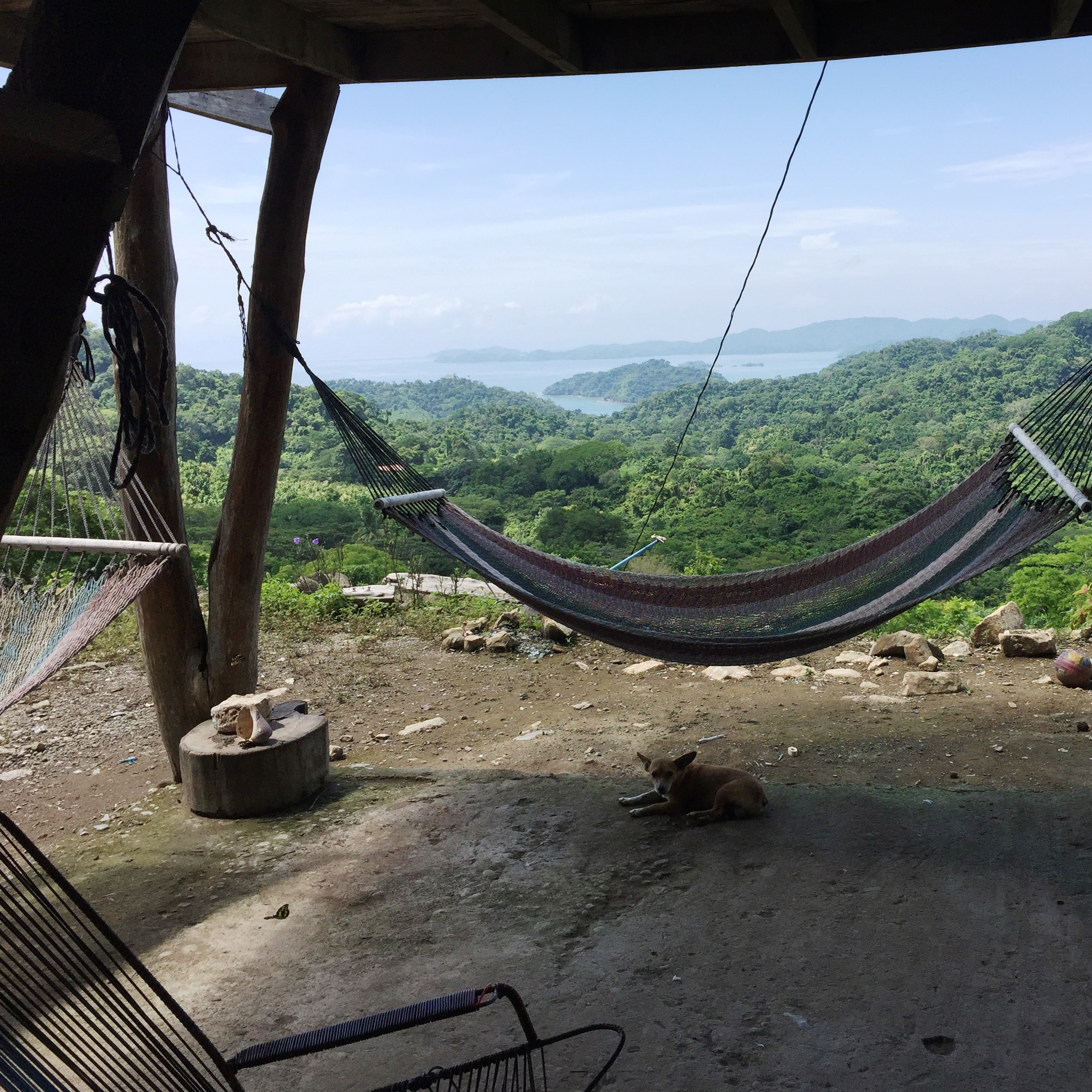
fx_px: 1249
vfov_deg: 47.2
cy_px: 557
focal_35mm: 35
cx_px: 736
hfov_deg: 46.4
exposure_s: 1/1980
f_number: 2.2
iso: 32
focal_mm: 4.15
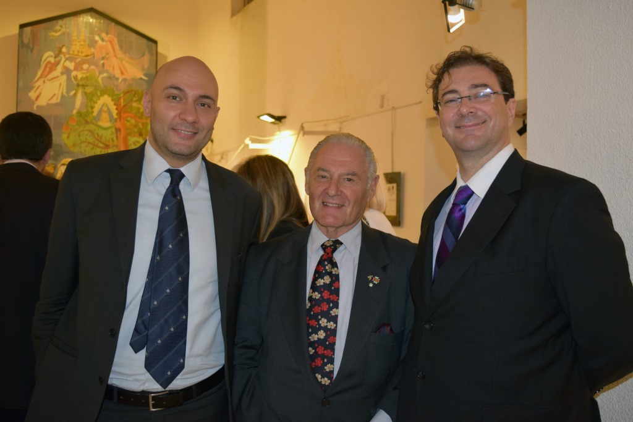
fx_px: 633
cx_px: 316
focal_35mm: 36
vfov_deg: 36.9
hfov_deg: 53.1
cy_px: 211
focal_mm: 24
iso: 800
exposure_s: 1/60
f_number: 4
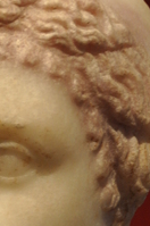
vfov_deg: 6.6
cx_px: 9
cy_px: 233
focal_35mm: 310
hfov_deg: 4.4
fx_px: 1944
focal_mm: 62
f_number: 4.8
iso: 500
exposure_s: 1/50
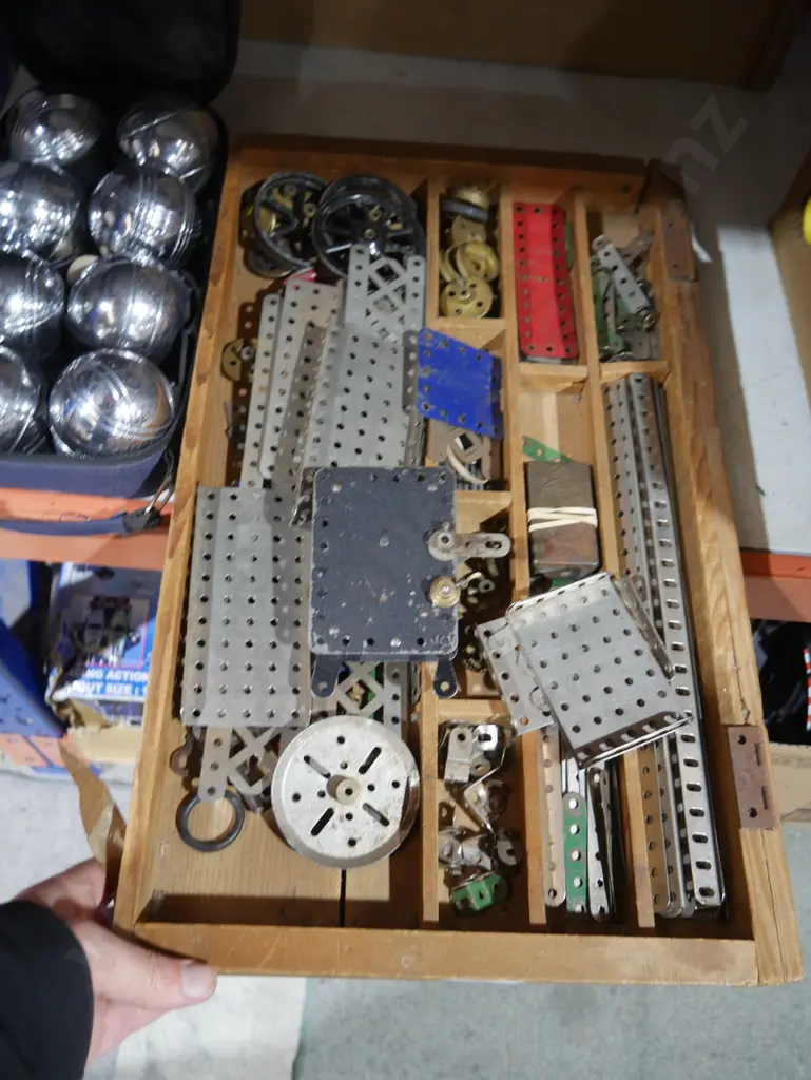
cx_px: 406
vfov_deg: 59.9
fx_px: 936
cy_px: 540
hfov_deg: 46.8
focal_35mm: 30
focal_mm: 15
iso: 1000
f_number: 3.6
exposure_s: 1/60
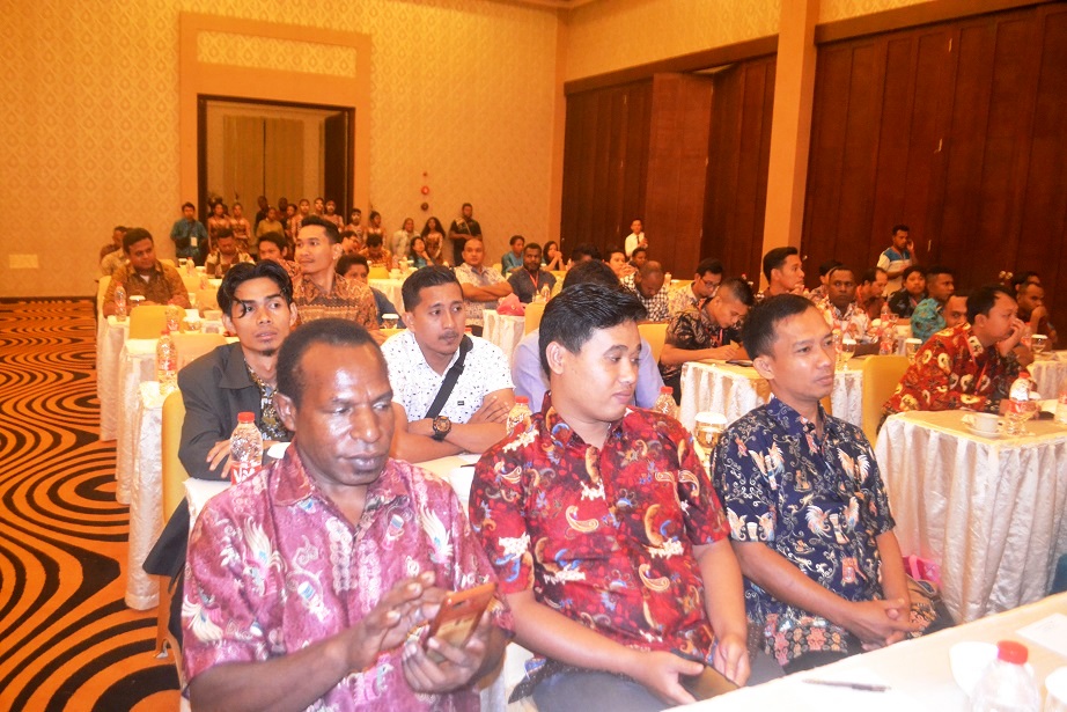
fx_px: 800
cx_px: 534
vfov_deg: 47.9
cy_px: 356
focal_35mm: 27
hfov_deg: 67.4
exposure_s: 1/60
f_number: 3.5
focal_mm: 18
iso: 3200
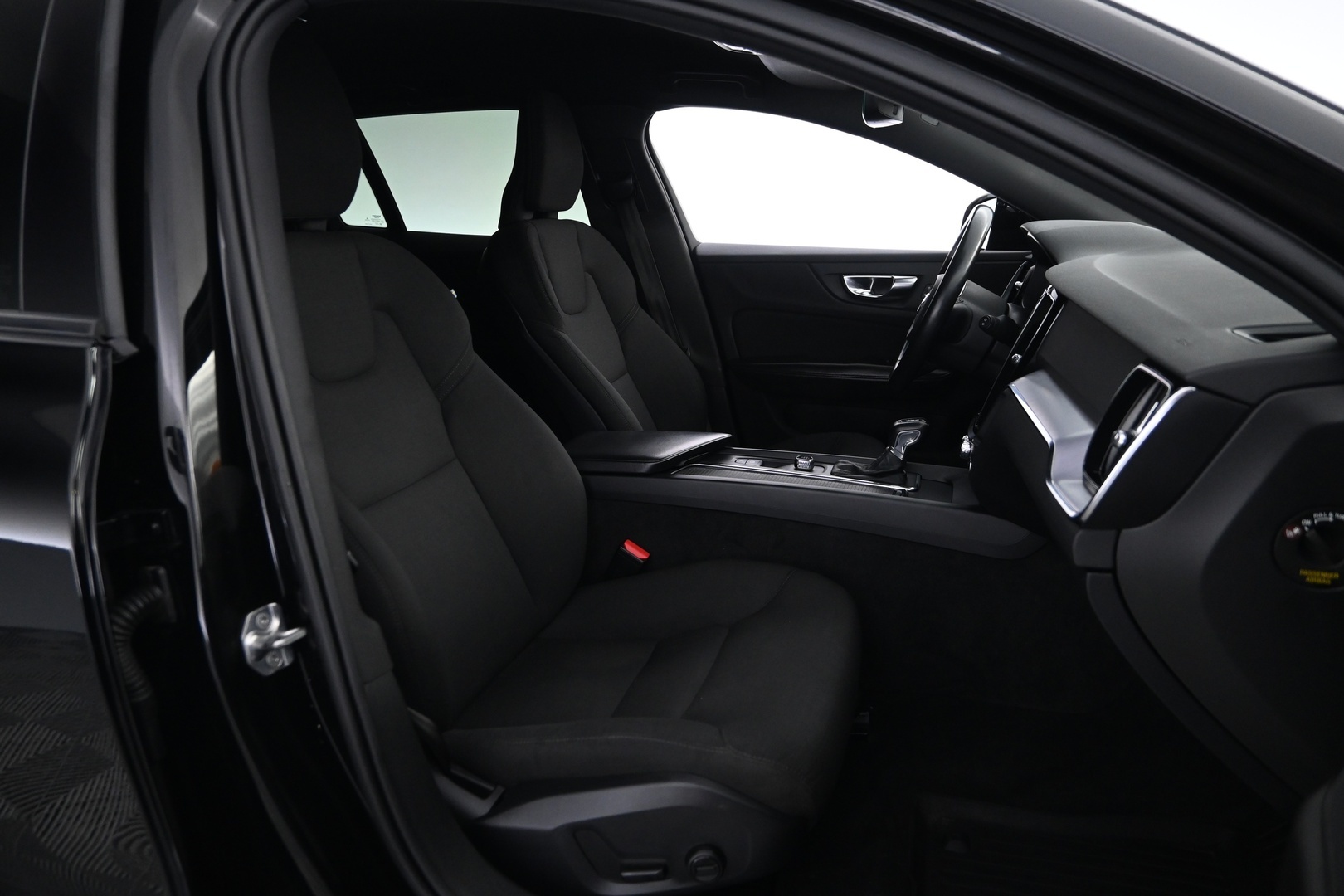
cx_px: 672
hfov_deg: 73.7
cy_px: 448
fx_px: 896
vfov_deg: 53.1
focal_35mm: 24
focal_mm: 16
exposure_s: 1/15
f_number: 3.5
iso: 1600
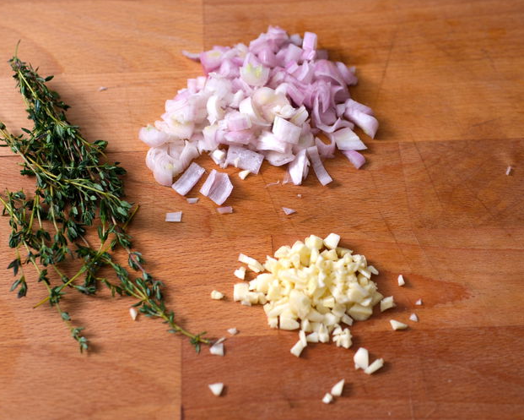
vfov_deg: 29.7
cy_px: 210
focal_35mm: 51
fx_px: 791
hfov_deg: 36.6
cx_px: 256
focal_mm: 30
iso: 125
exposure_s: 1/52
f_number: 2.8
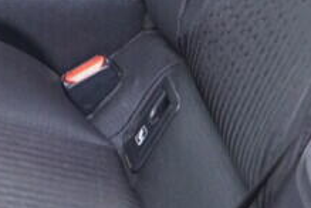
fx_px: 1451
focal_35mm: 168
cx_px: -64
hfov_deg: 12.0
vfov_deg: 7.9
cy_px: -166
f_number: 2.8
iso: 640
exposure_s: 1/40
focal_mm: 24
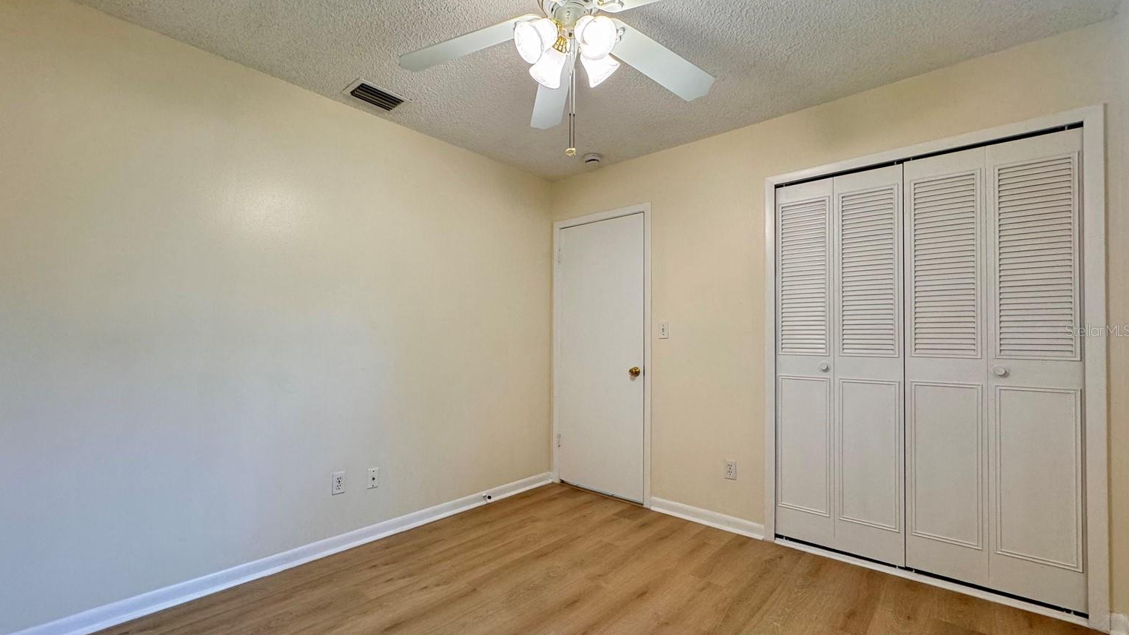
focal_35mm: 16
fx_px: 479
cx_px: 543
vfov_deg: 67.1
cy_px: 330
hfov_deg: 99.3
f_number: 2.2
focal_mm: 2.22
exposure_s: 1/120
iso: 200
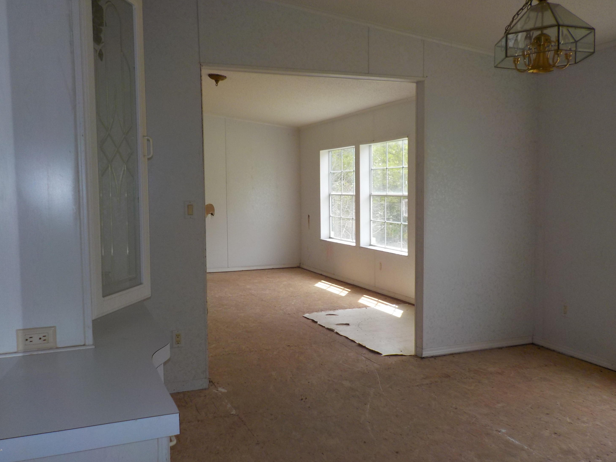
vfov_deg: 45.4
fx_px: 552
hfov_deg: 58.4
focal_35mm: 31
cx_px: 304
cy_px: 226
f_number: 3.3
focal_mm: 4.1
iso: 125
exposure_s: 1/200
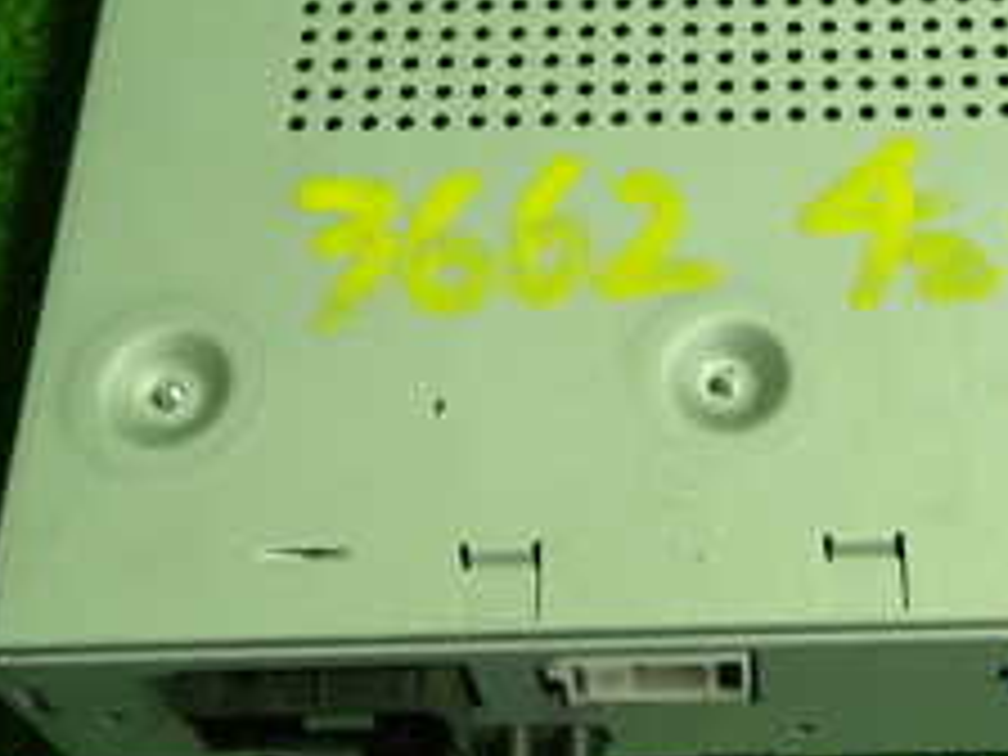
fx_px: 1951
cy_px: 135
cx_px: 824
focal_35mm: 67
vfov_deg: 21.6
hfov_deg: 28.3
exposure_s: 1/60
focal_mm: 4.5
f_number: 2
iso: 200
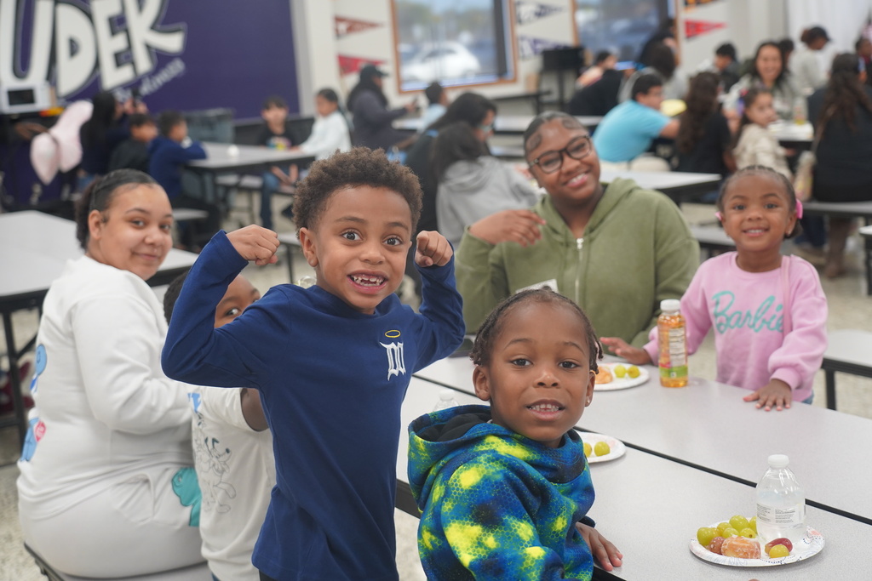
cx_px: 436
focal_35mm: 55
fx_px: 1332
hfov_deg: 36.2
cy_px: 290
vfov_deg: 24.6
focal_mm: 55
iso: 1000
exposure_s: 1/160
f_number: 4
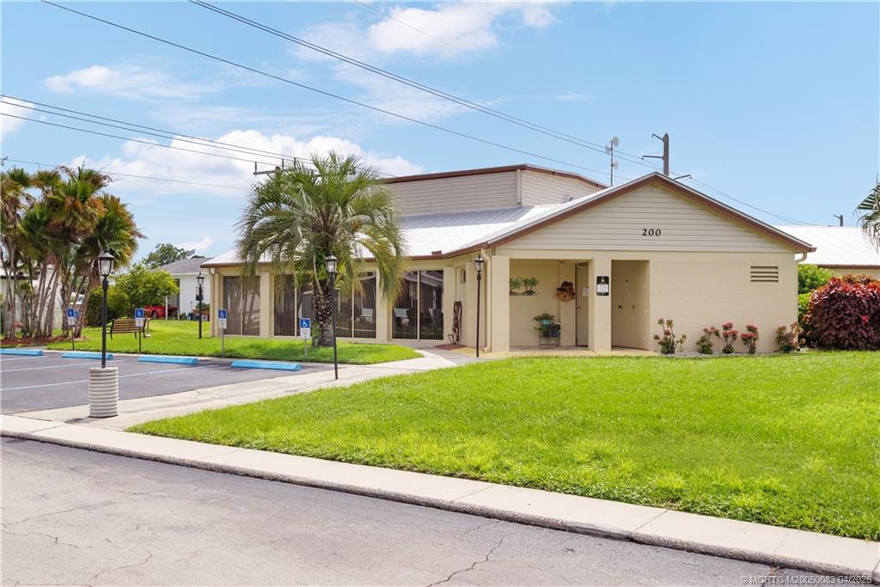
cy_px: 294
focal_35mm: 35
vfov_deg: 37.9
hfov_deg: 54.4
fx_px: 856
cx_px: 440
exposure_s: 1/8000
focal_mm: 35
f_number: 8
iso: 1600
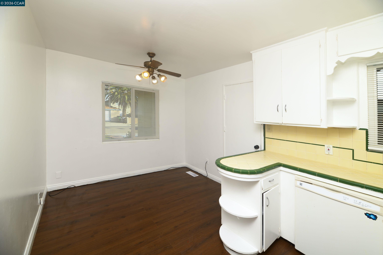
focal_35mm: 14
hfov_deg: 104.3
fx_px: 149
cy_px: 128
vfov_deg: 81.2
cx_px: 192
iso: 320
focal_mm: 14
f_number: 8
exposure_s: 1/125
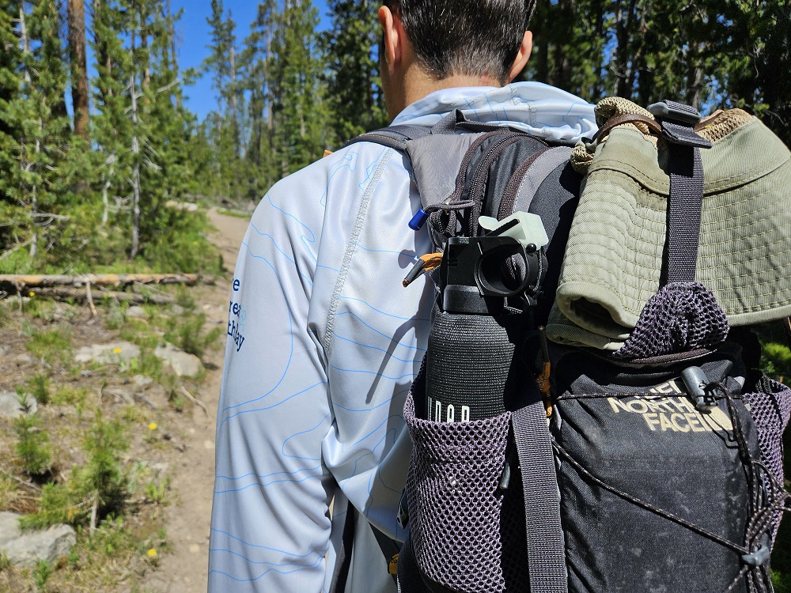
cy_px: 296
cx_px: 396
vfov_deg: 58.9
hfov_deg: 73.9
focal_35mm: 23
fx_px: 526
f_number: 1.8
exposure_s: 1/2151
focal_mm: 5.4
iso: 25
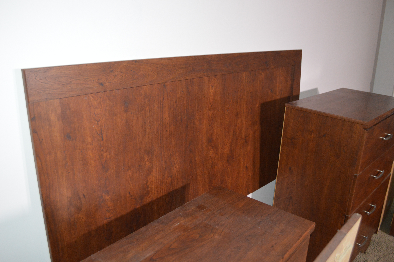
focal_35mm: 30
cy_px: 131
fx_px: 328
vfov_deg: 43.5
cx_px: 197
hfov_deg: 62.0
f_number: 3.8
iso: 1800
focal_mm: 20
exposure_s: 1/60
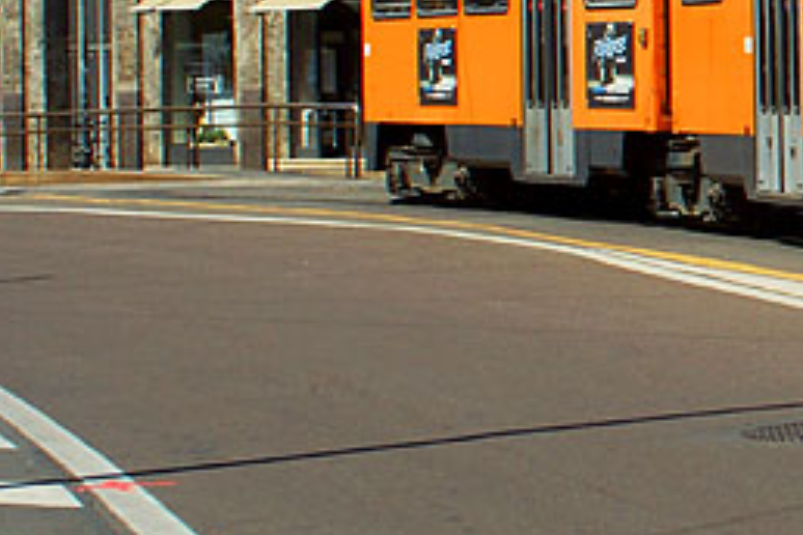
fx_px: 4639
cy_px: -59
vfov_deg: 6.6
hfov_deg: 9.4
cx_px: 1478
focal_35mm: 208
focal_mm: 35
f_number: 8
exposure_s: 1/500
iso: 200
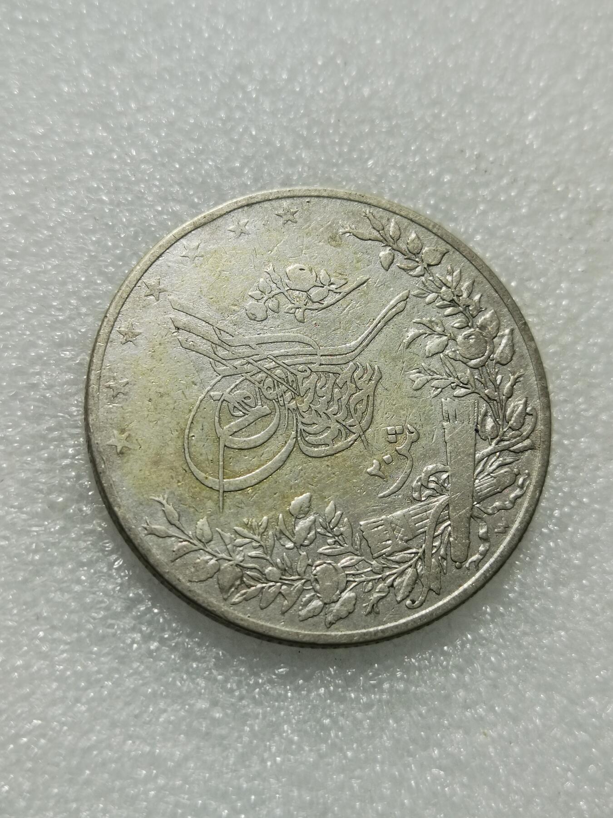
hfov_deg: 26.6
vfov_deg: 34.9
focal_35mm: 55
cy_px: 409
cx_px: 306
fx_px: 1299
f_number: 1.9
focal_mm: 6.67
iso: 64
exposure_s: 1/100
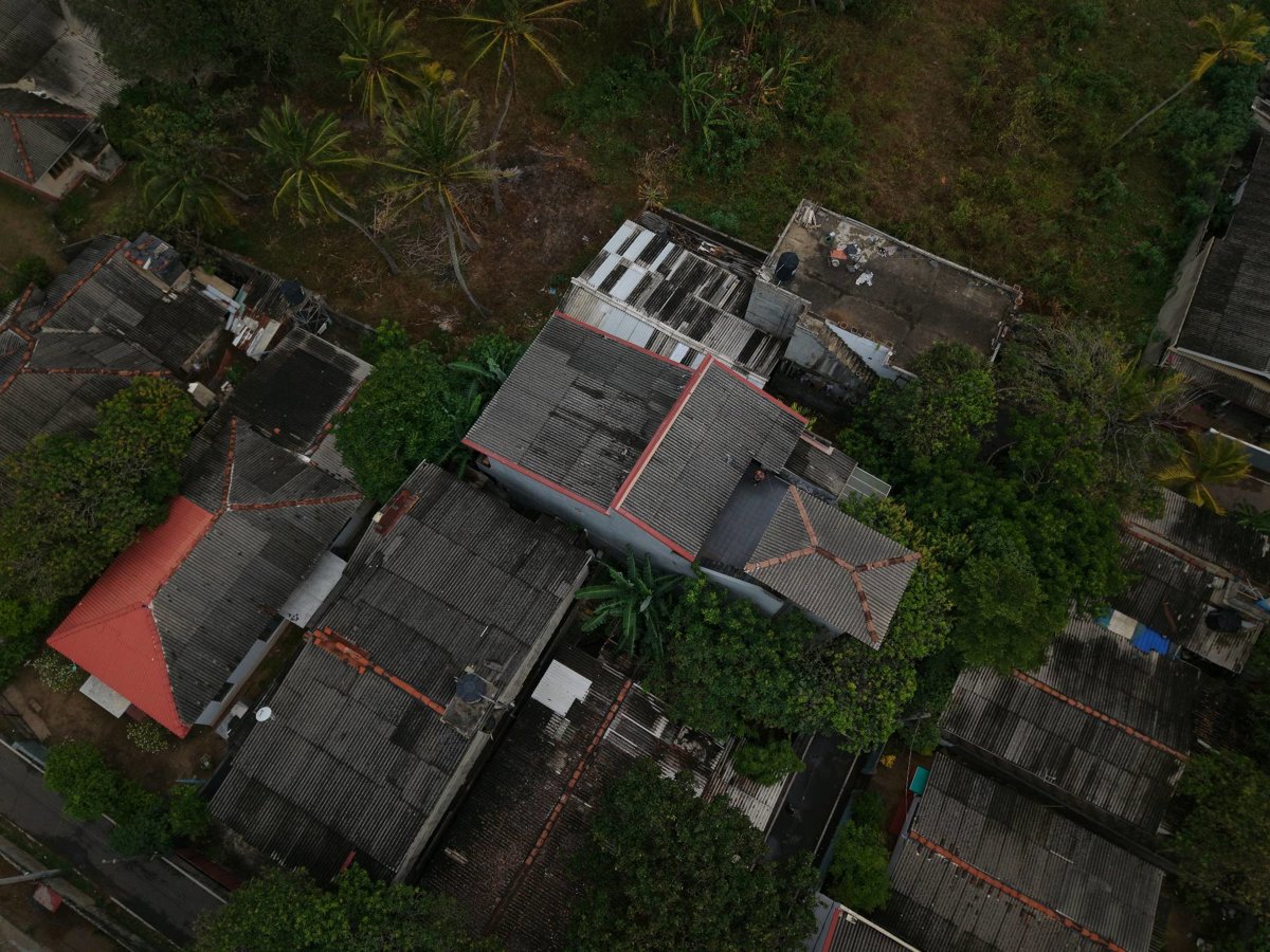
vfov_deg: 56.8
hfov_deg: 71.6
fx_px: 881
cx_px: 635
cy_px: 476
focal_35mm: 24
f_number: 1.8
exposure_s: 1/30
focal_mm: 8.67
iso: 100
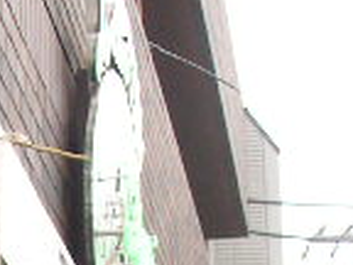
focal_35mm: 169
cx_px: -213
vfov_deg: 8.4
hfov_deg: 11.1
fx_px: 1723
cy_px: 520
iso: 100
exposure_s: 1/250
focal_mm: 6
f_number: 2.8
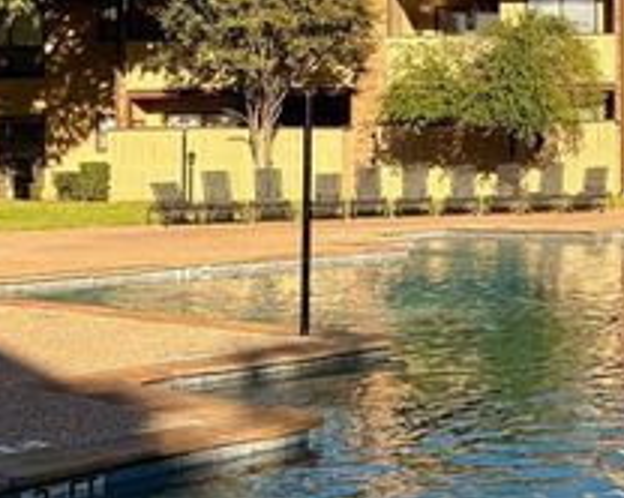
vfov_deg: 22.4
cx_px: 768
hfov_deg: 25.2
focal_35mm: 67
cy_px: 88
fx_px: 1236
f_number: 1.78
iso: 80
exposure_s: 1/3584
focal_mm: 6.76
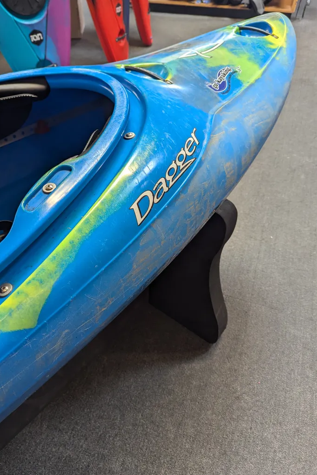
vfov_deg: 69.4
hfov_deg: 49.4
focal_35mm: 26
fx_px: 343
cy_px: 230
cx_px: 137
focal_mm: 6.81
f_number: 1.85
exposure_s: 1/100
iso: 208
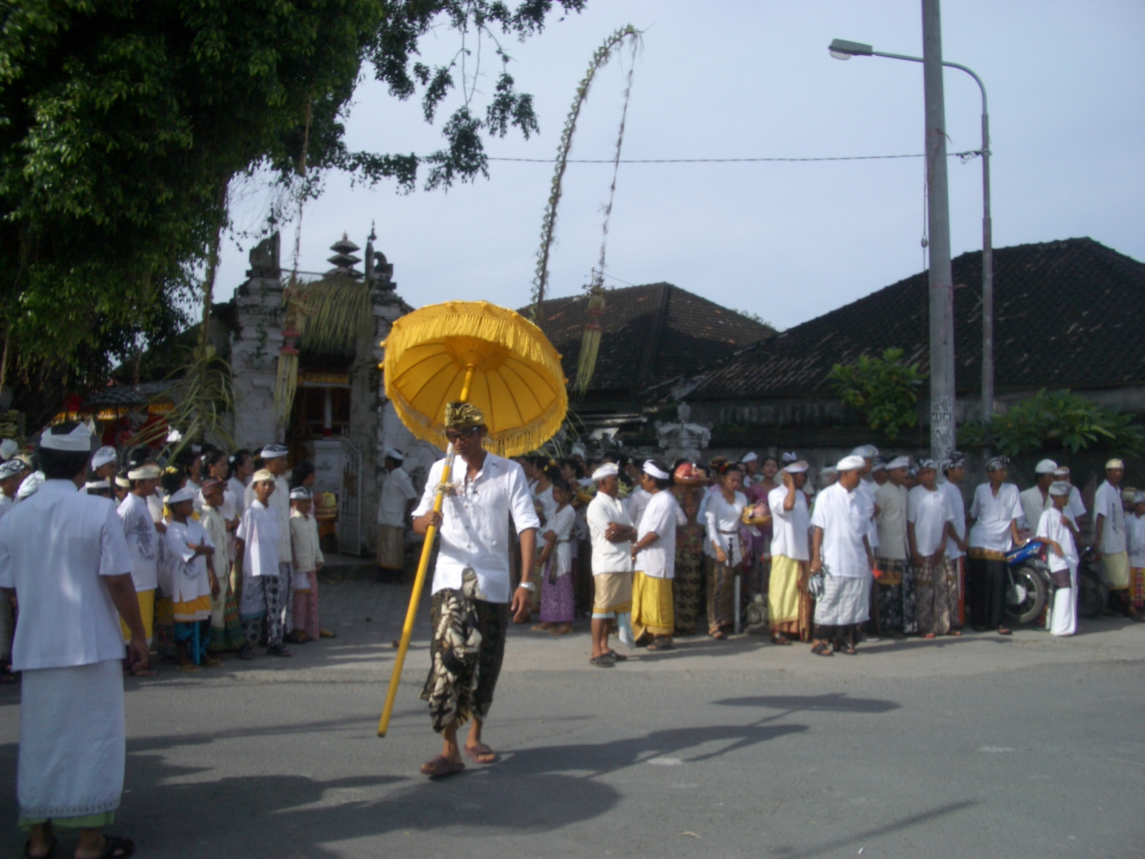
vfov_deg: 40.7
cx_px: 572
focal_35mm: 35
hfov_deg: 52.6
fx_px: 1158
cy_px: 430
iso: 50
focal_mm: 5.8
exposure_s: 1/640
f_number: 4.3
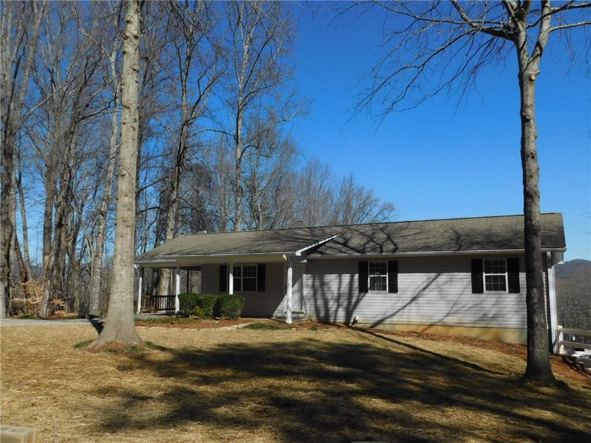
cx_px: 296
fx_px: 512
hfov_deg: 60.0
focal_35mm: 30
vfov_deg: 46.8
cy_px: 222
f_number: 6.4
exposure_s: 1/1500
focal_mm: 5.3
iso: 400
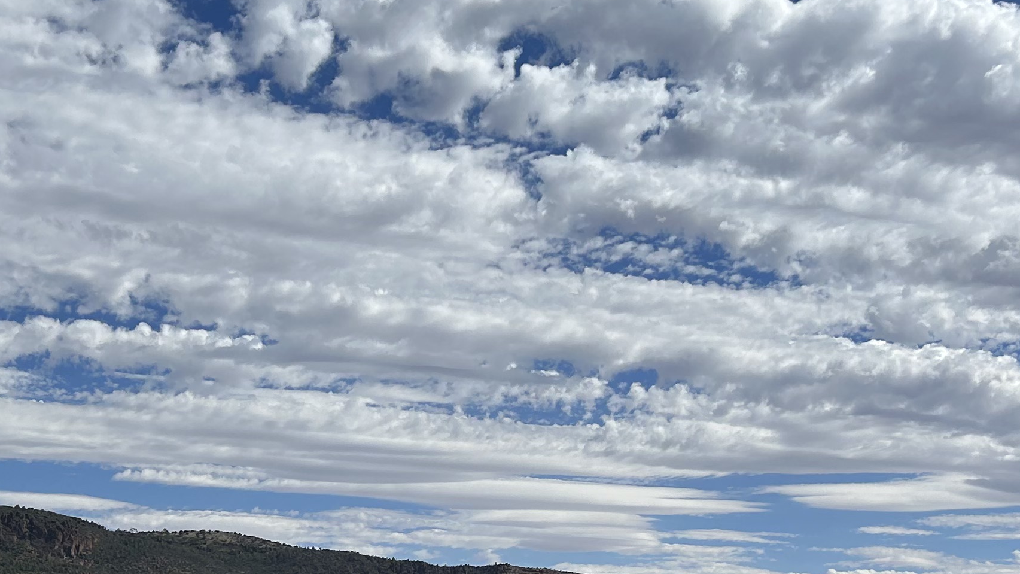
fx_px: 1812
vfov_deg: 17.8
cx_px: 454
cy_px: 456
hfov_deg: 31.4
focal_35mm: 67
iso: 50
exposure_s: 1/11364
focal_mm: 5.7
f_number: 1.5
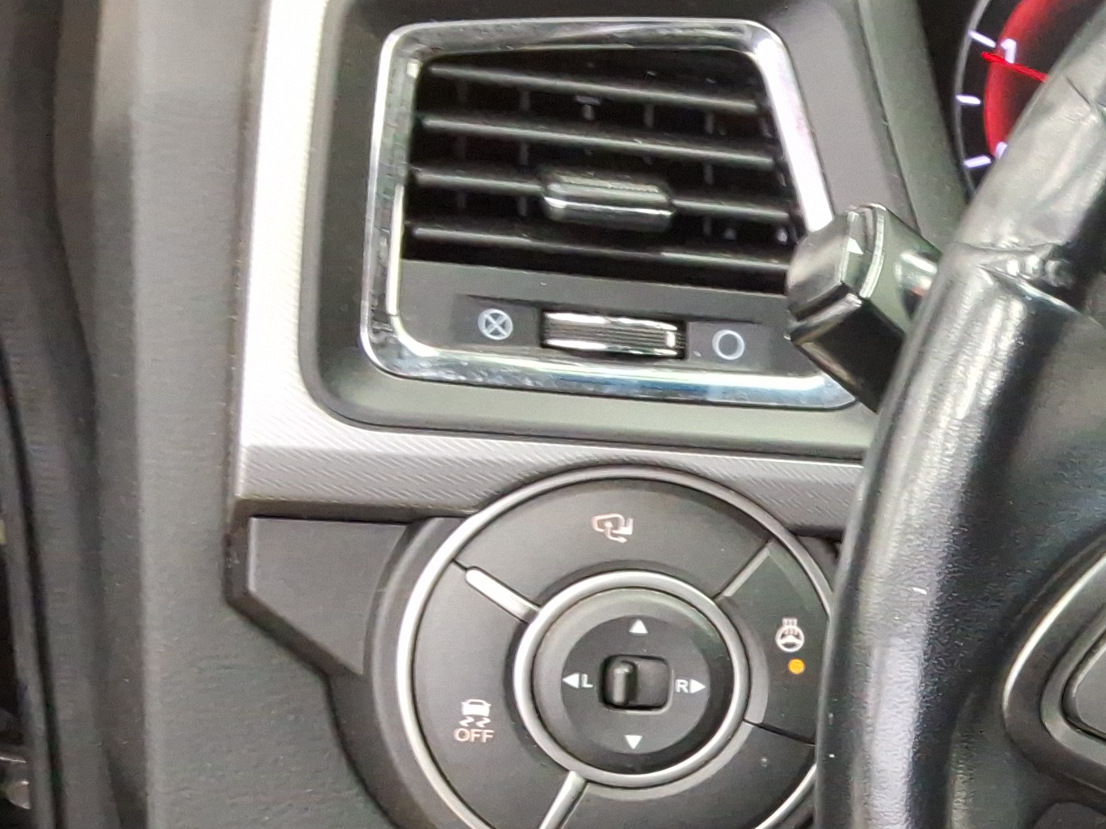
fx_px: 2141
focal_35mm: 67
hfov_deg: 26.0
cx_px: 1314
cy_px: 726
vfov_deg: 21.5
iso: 183
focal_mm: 2.91
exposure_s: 1/30
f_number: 1.9
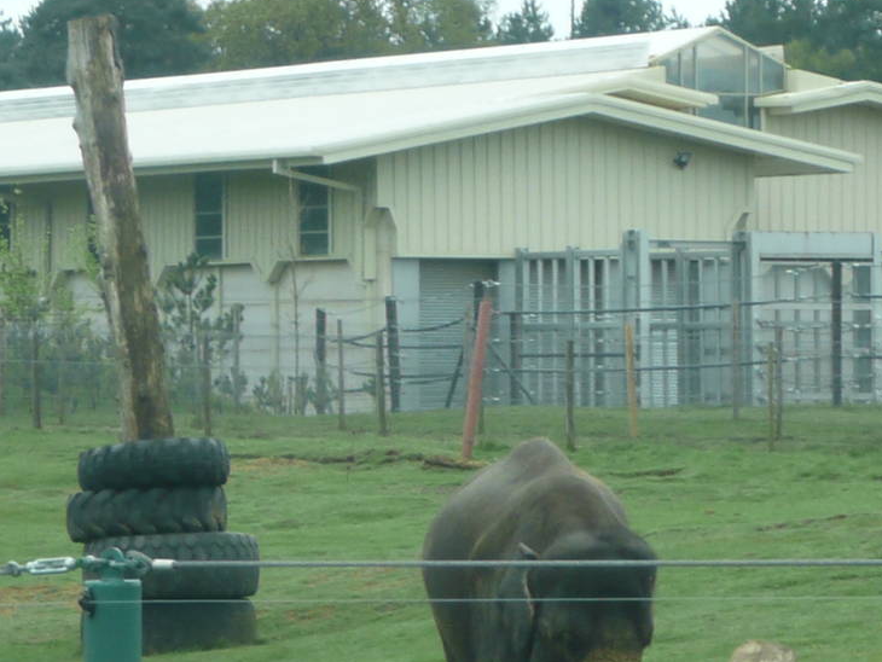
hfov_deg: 7.9
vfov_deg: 5.9
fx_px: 6423
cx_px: 366
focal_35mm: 252
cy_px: 310
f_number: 4.6
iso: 100
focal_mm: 12.7
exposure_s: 1/80
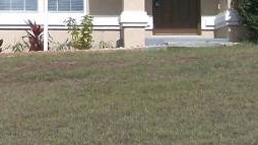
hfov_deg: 13.4
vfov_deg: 7.6
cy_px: -16
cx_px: -22
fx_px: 1081
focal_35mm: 158
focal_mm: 6
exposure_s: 1/1000
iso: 80
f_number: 4.8
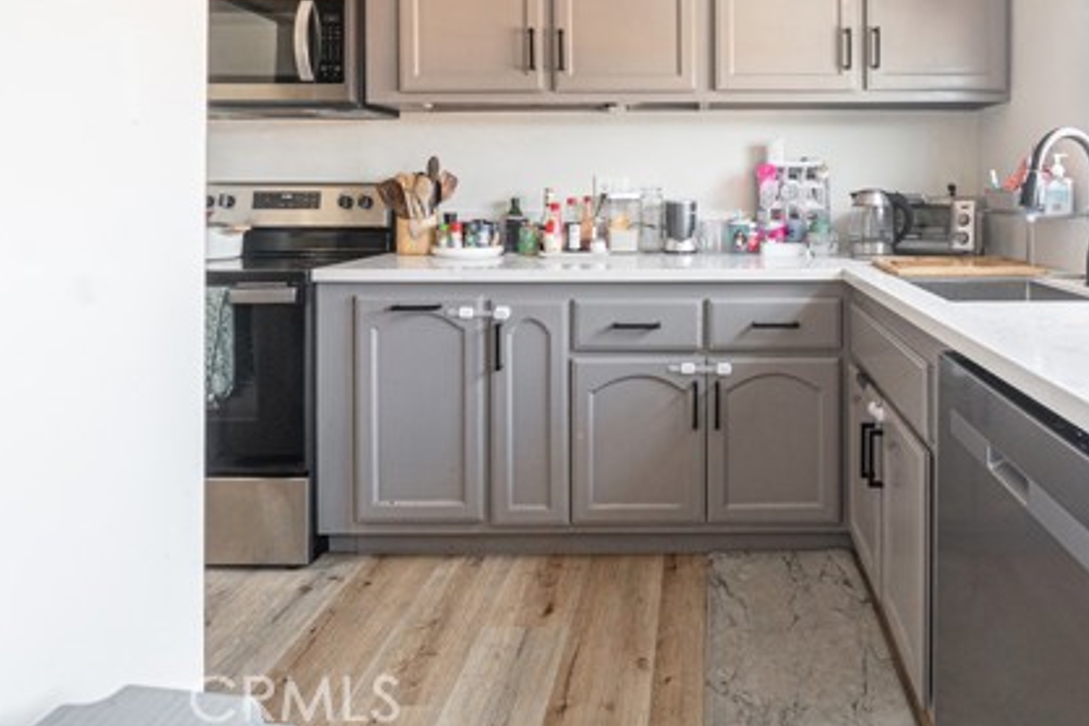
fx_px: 696
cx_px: 734
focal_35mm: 23
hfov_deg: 73.6
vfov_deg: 52.6
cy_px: 180
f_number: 7.1
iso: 320
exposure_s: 1/8
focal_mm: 10
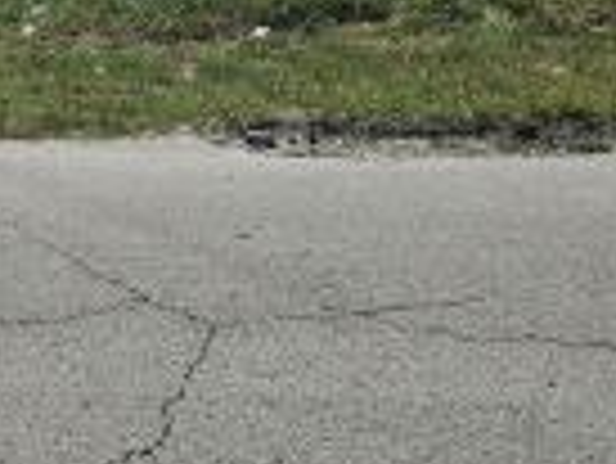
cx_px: 90
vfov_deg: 19.9
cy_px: -162
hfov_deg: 28.1
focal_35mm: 67
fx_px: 1193
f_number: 1.7
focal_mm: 6.3
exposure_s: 1/2175
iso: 10
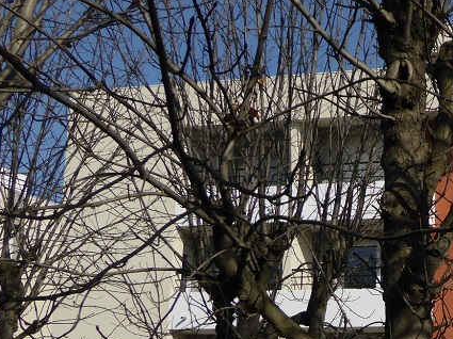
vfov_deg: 19.9
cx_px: 492
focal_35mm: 73
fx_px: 955
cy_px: 274
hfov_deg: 24.9
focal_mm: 5.4
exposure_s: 1/1600
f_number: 3.5
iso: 100
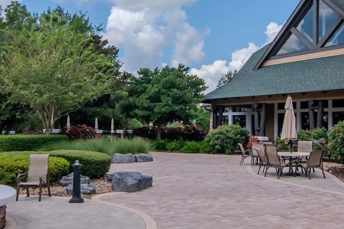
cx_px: 143
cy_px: 95
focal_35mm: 39
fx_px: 374
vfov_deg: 34.0
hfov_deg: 49.1
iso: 800
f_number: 7.1
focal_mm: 11
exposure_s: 1/2000
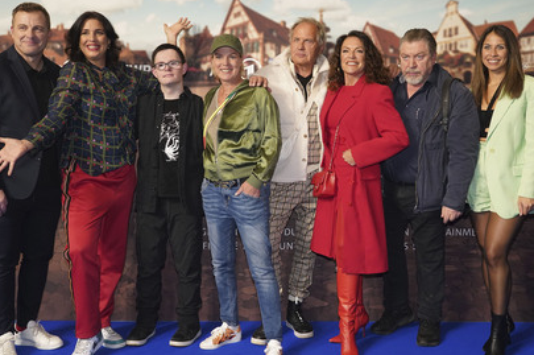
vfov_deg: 34.1
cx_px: 262
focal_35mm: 39
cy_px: 168
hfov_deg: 49.6
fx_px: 578
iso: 3200
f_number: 4
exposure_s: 1/200
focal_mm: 35
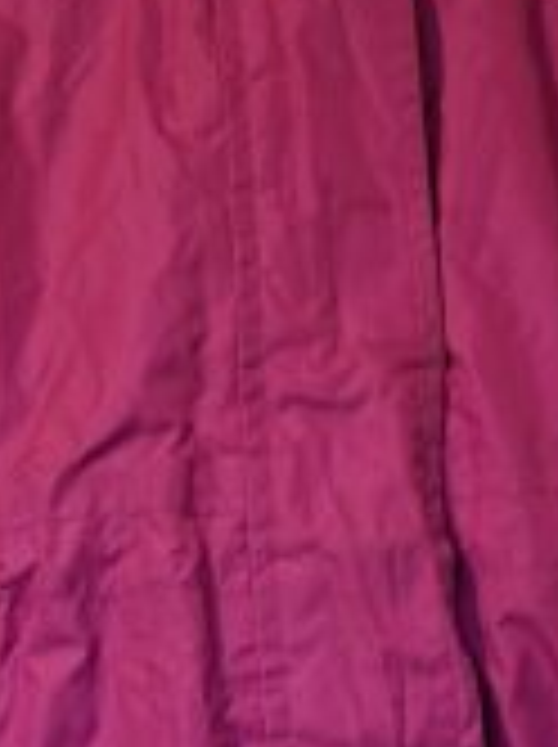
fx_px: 2392
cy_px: 657
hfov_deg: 13.3
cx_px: 320
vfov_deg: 17.5
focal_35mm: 111
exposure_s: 1/25
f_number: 1.8
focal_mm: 5.54
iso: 640
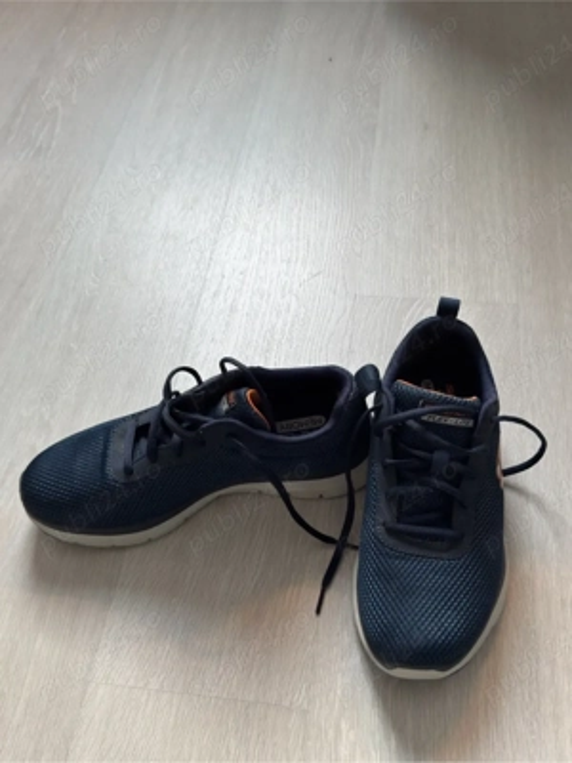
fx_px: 771
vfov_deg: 52.6
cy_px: 382
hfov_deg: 40.7
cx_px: 286
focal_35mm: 35
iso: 125
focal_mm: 6.76
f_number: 1.78
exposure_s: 1/61
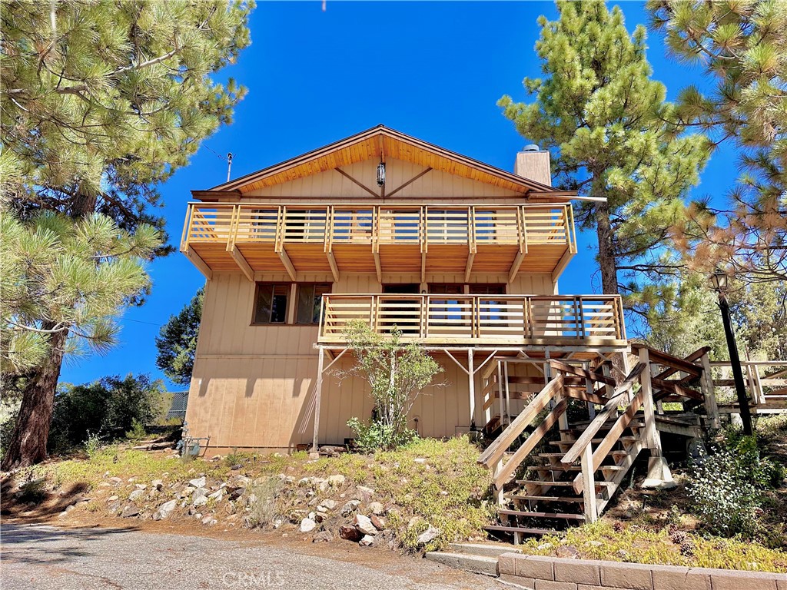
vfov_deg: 56.8
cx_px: 394
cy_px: 295
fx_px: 546
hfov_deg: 71.6
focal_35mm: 24
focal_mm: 6.86
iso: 80
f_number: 1.78
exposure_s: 1/2967
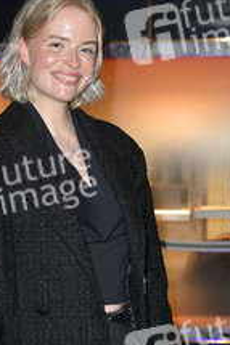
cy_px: 268
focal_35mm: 93
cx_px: 61
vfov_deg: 21.7
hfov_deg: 14.6
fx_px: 893
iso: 1250
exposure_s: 1/250
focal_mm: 50
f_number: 5
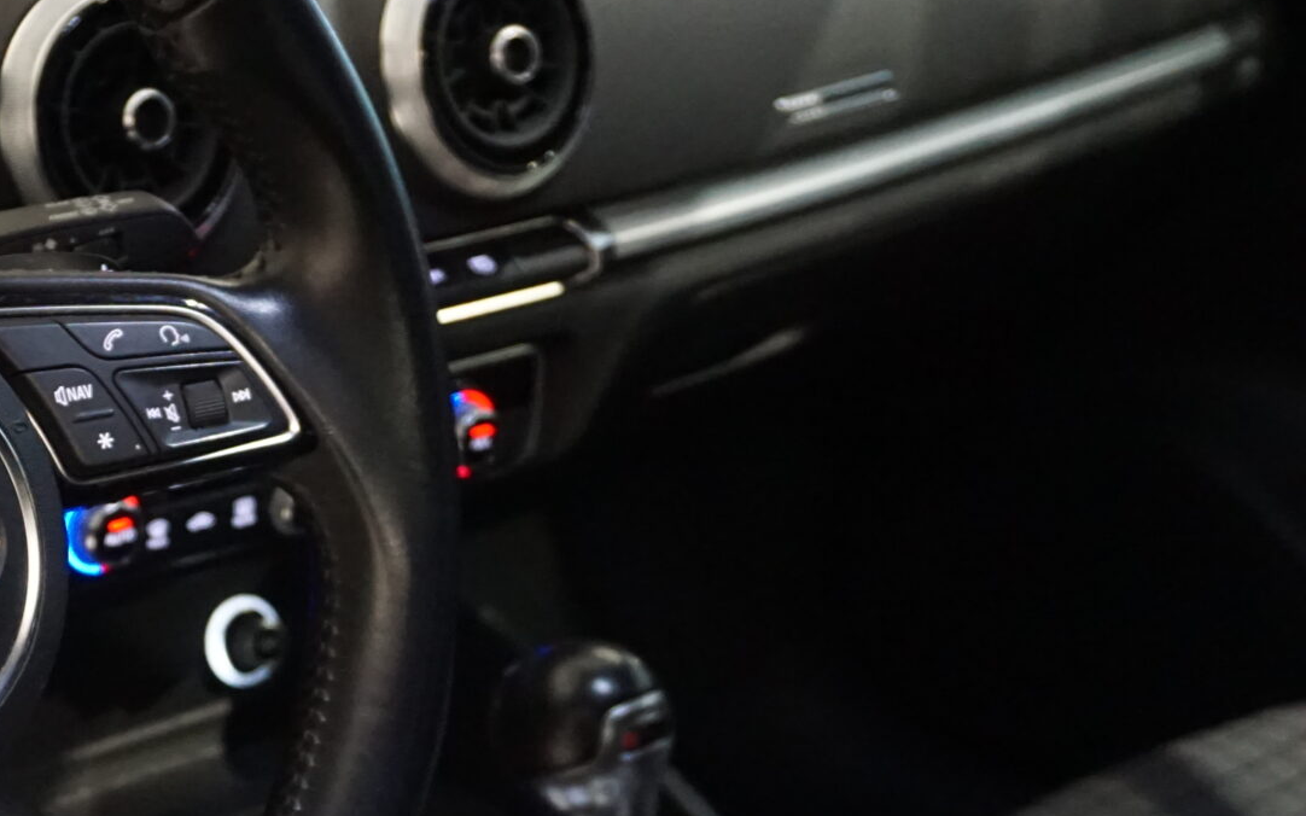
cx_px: -162
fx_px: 2961
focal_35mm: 83
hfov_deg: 23.2
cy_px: 500
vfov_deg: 15.7
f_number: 4.5
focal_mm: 23
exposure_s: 1/25
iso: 3200
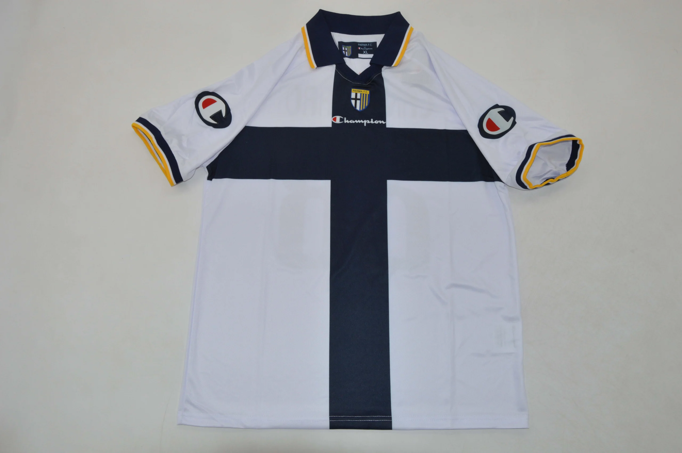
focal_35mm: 32
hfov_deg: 59.5
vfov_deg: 41.6
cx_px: 341
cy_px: 226
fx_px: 596
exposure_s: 1/200
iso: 400
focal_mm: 21
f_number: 11
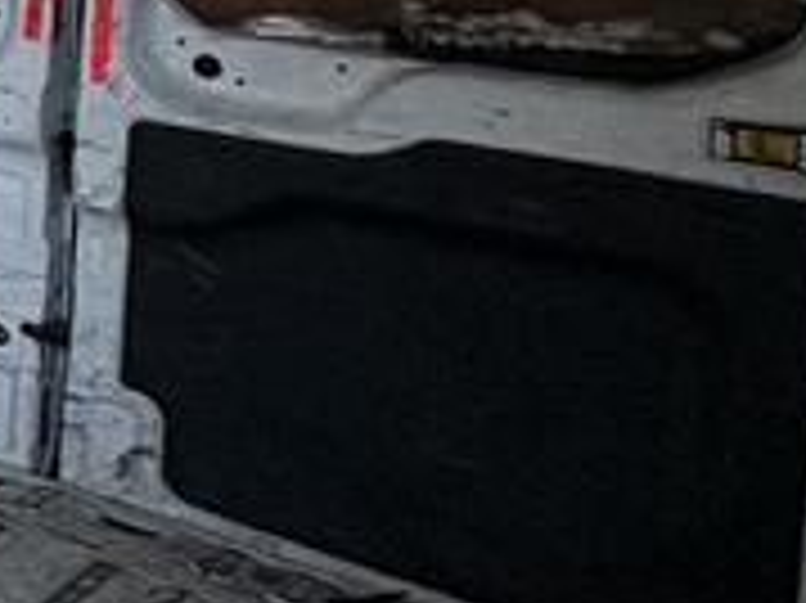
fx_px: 1629
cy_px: -158
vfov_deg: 19.5
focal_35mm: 70
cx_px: -1004
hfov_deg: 16.4
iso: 80
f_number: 2.2
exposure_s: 1/99
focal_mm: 2.22
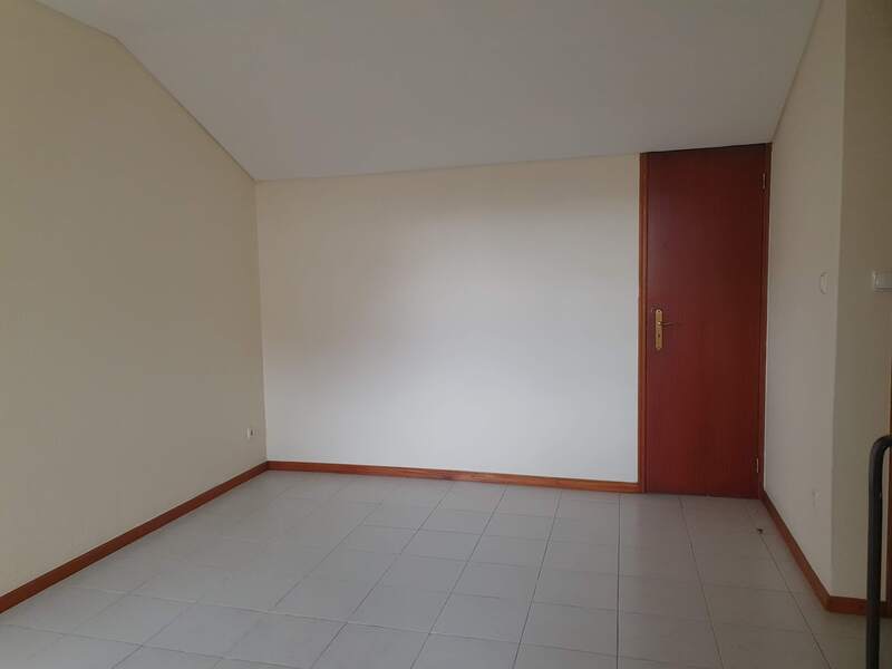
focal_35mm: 26
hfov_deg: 67.3
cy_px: 334
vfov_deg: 53.1
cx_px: 446
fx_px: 670
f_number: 2.4
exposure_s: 1/60
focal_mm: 4.32
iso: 125
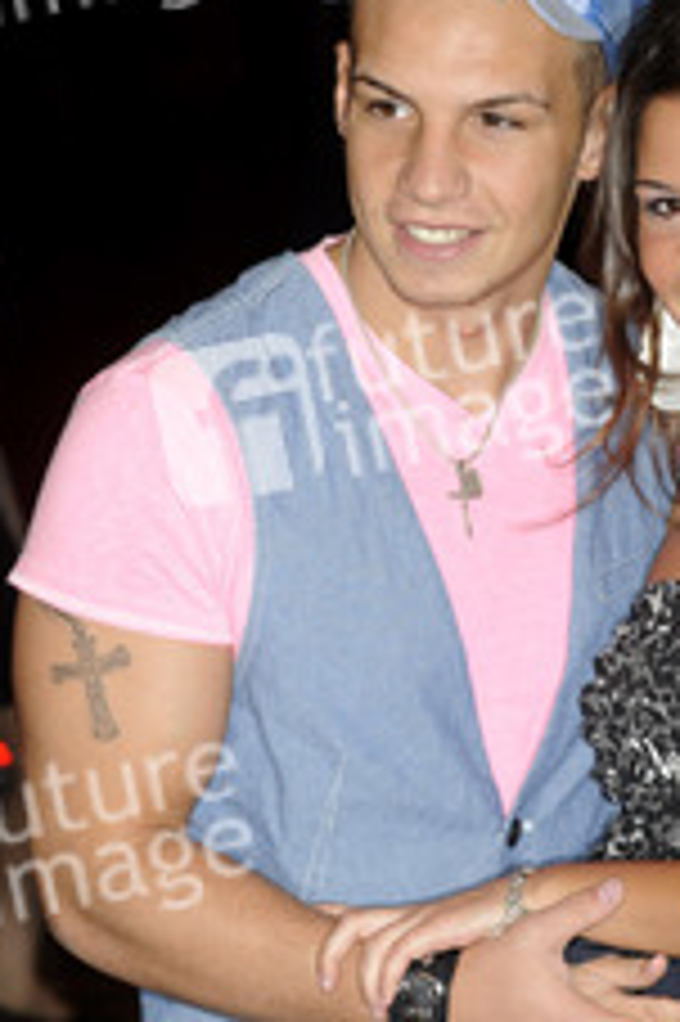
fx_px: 4597
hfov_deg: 8.4
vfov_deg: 12.7
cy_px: 626
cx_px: 513
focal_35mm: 162
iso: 800
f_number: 6.3
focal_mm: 92
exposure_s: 1/160
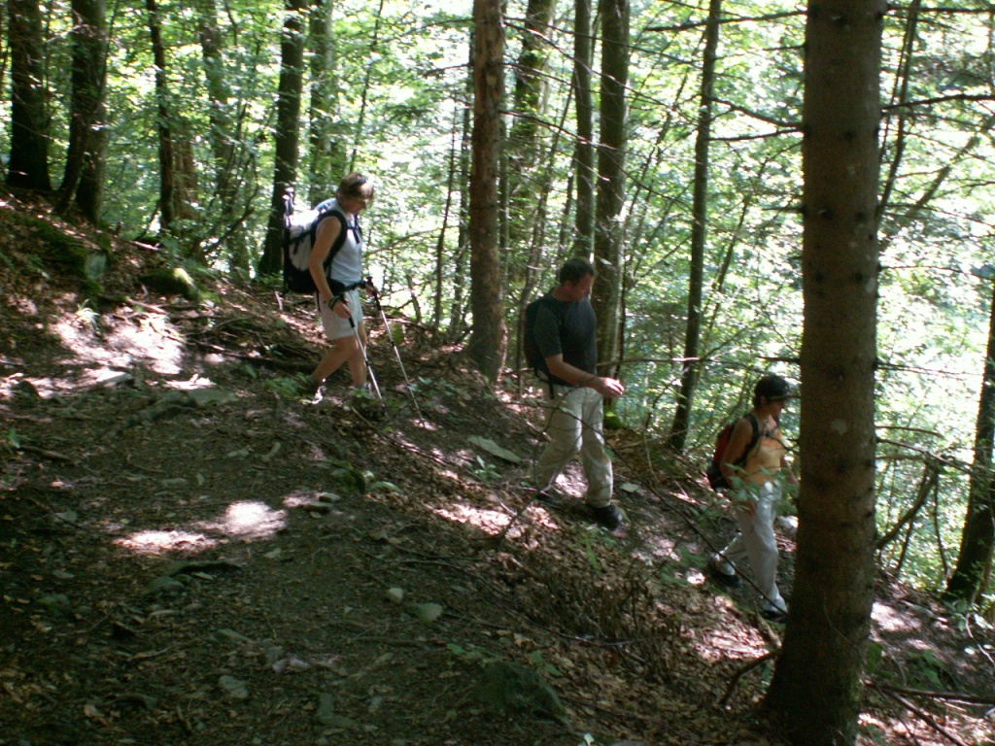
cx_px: 498
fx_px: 1725
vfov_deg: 24.4
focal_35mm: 60
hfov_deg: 32.2
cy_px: 373
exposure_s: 1/40
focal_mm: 10.04
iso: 125
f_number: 3.2
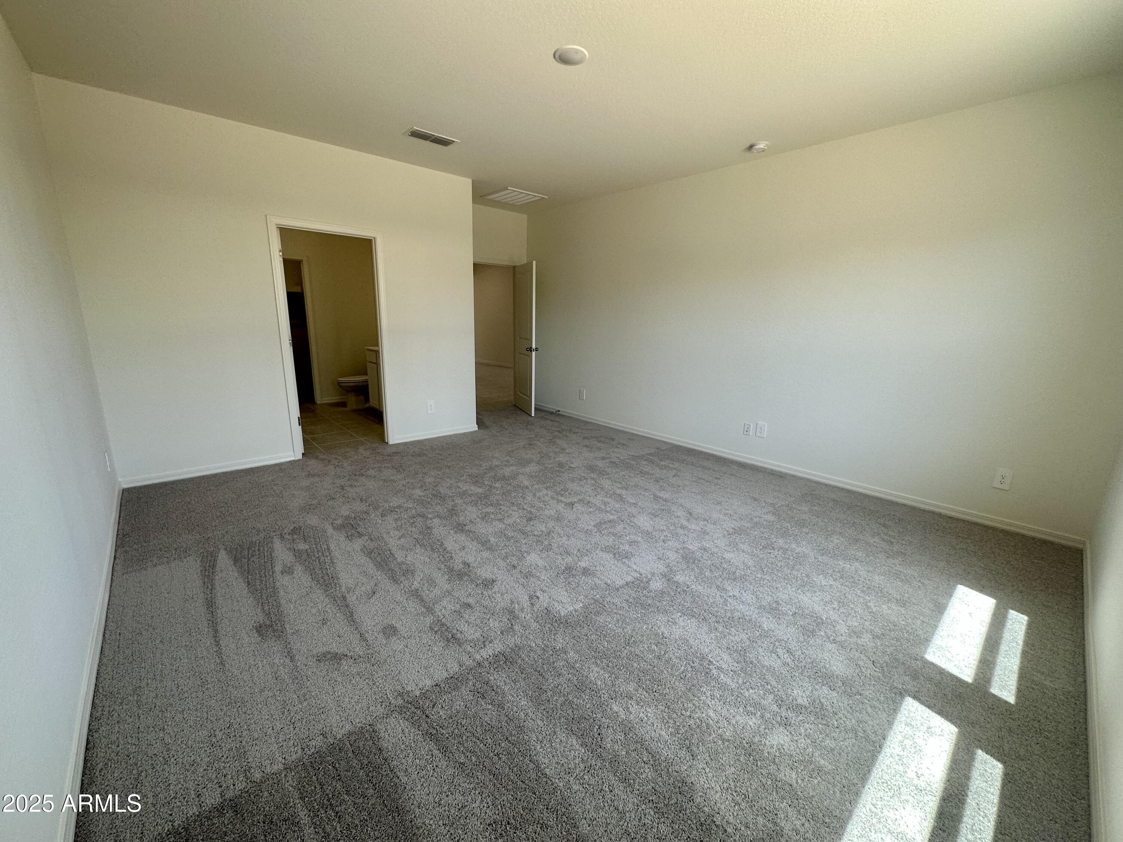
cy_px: 421
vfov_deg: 85.7
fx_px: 454
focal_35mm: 14
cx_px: 562
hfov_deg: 102.1
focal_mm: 2.22
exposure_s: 1/120
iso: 80
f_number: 2.2
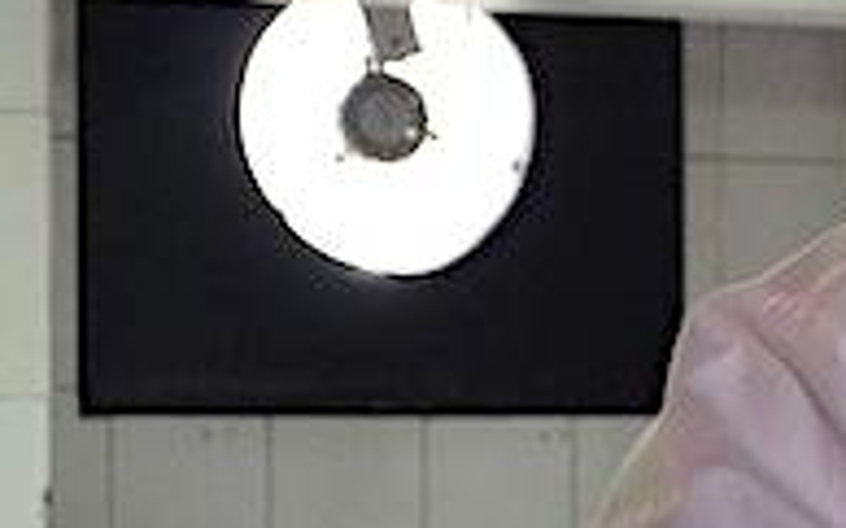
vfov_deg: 6.8
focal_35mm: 193
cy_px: 508
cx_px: 1487
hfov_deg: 10.3
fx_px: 4447
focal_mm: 26
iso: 1000
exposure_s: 1/60
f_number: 4
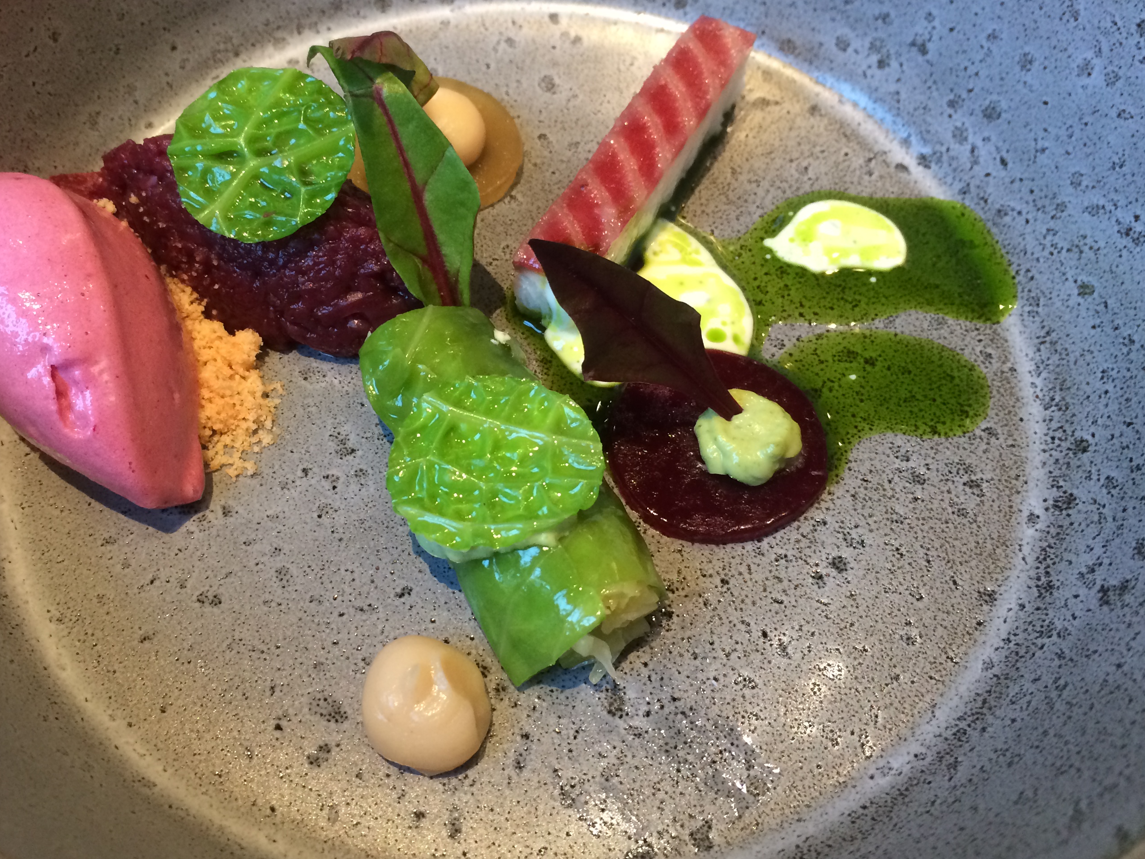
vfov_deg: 38.6
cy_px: 383
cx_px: 445
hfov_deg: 49.7
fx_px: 1224
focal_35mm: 37
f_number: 2.2
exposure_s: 1/33
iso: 200
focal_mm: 4.15
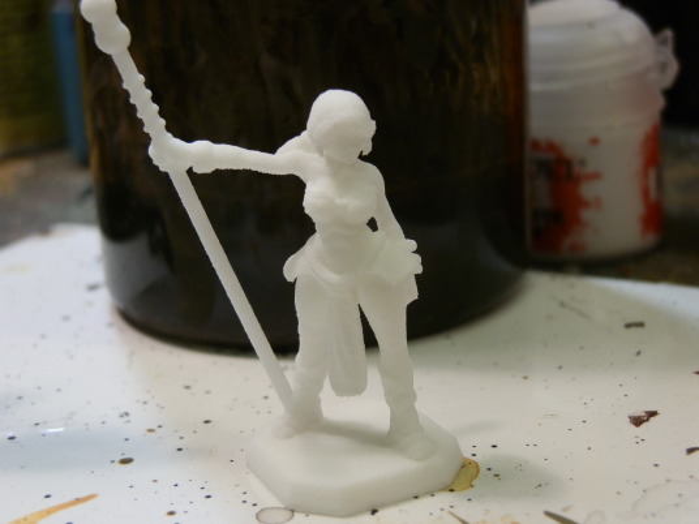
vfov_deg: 24.0
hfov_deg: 31.7
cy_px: 262
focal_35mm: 61
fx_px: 1232
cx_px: 350
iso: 200
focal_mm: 10.99
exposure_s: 1/40
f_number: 3.7
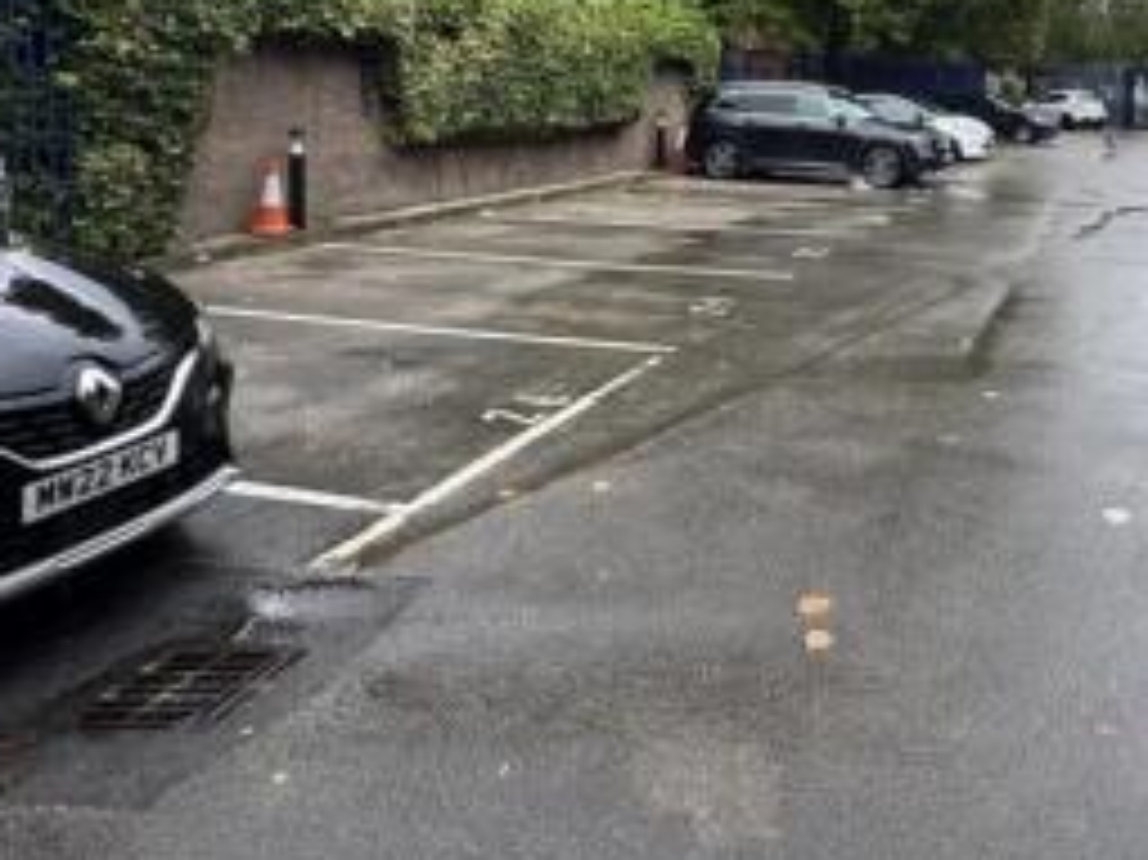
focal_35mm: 32
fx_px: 1061
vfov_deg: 41.6
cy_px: 133
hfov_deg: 52.4
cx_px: 952
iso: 64
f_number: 2.2
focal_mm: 2.22
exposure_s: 1/99
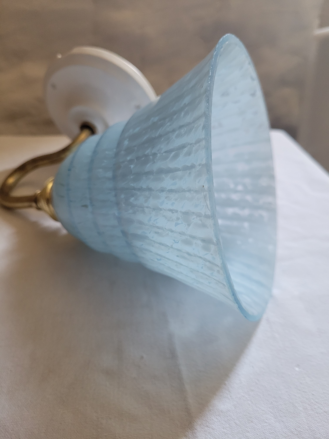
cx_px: 164
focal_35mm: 26
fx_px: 329
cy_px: 220
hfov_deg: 53.1
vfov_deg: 67.3
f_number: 1.8
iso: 320
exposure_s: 1/100
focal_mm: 5.4
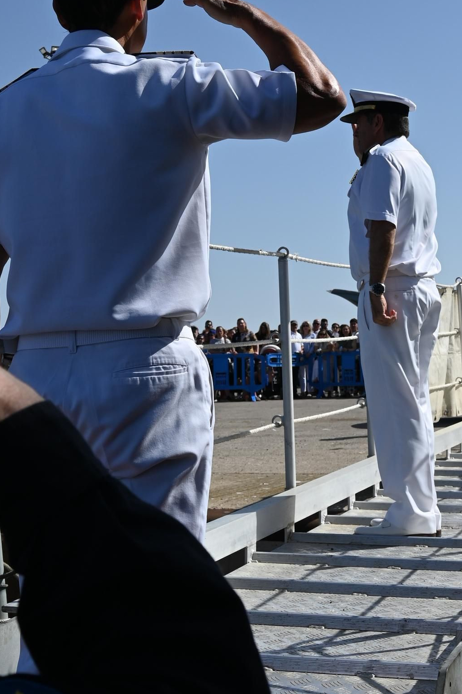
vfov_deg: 32.7
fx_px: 1174
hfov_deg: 22.0
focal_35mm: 61
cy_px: 256
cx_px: 360
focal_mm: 24
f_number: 8
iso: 100
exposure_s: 1/500
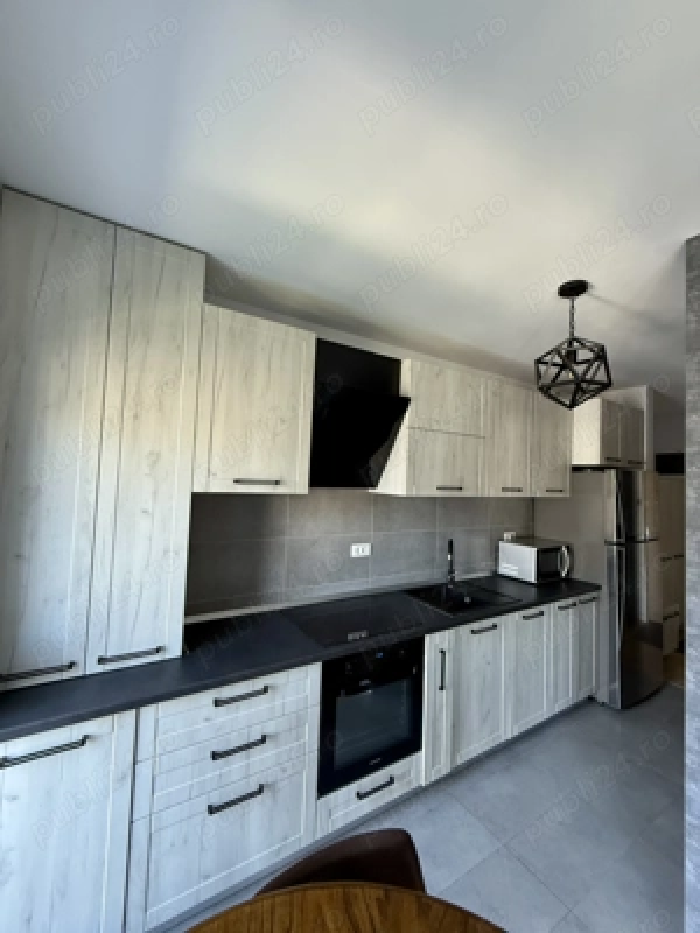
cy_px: 466
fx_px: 377
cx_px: 350
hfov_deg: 85.7
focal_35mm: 14
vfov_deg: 102.1
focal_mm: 2.22
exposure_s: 1/95
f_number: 2.2
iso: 320
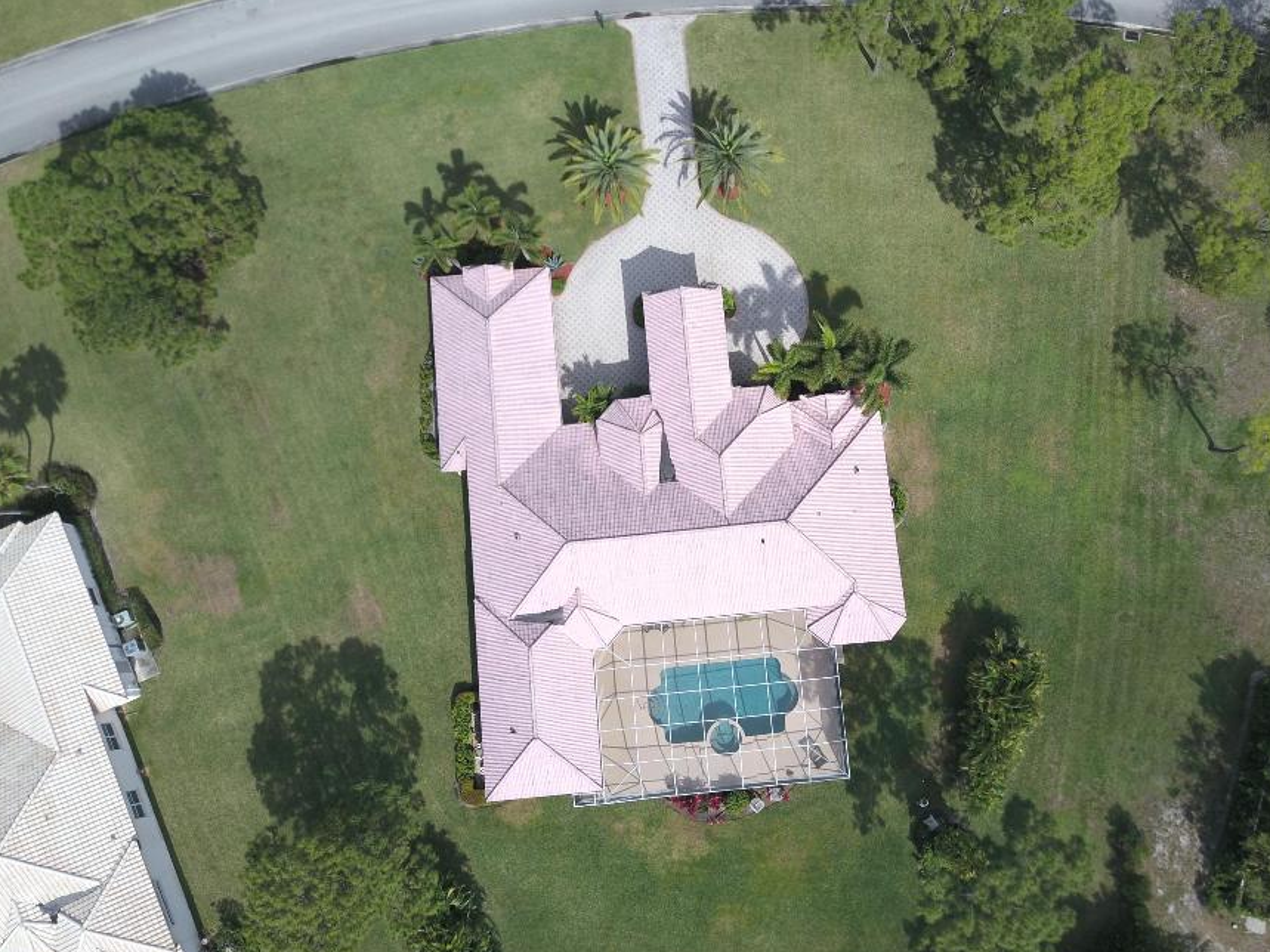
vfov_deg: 45.4
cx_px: 719
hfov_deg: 58.2
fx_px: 1137
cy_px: 470
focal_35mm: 31
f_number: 2.2
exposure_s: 1/1623
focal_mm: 4.7
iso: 100
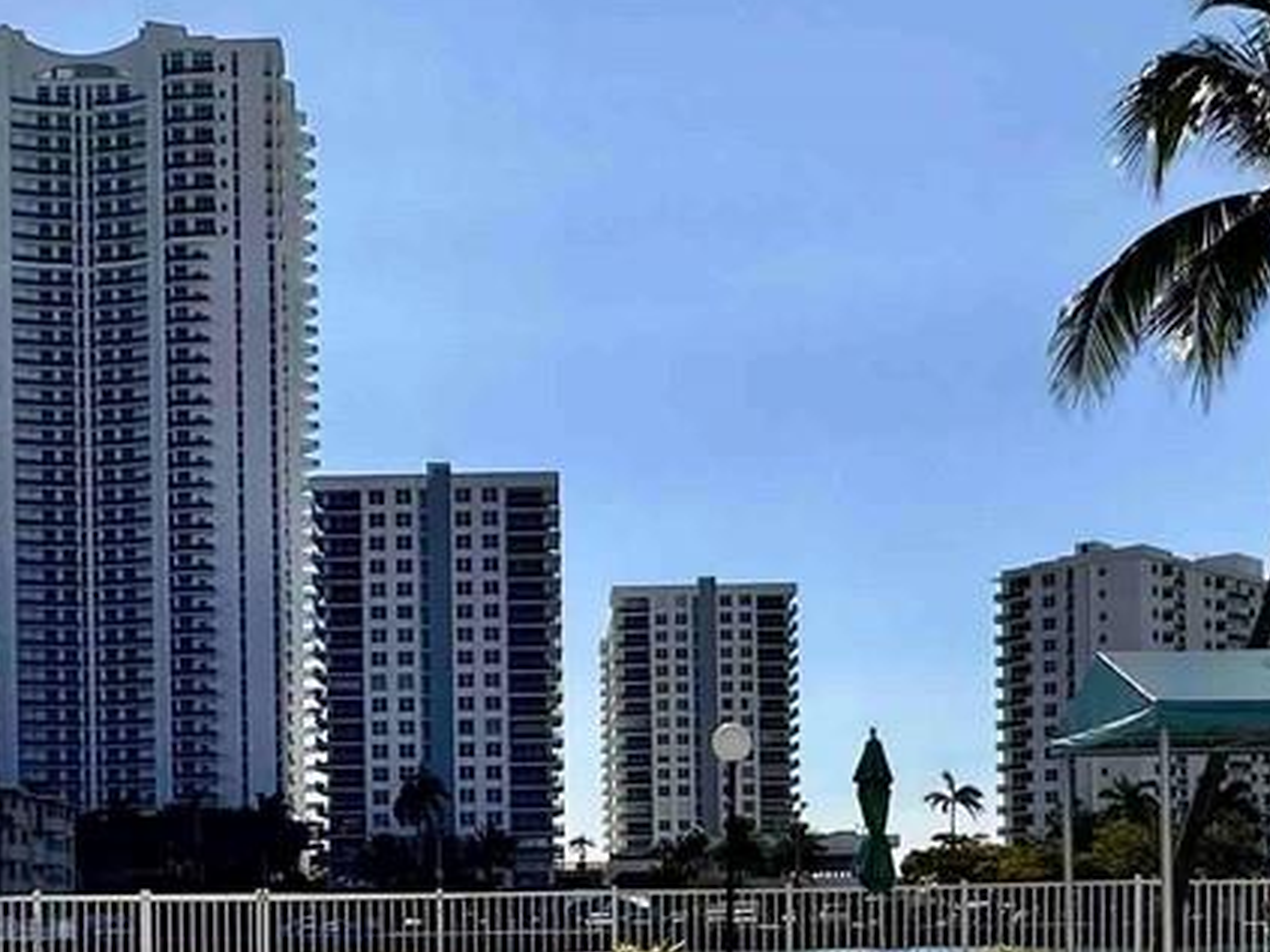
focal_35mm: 53
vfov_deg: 26.3
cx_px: 516
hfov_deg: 36.1
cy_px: 913
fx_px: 1944
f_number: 2.2
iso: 50
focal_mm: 2.22
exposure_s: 1/4292
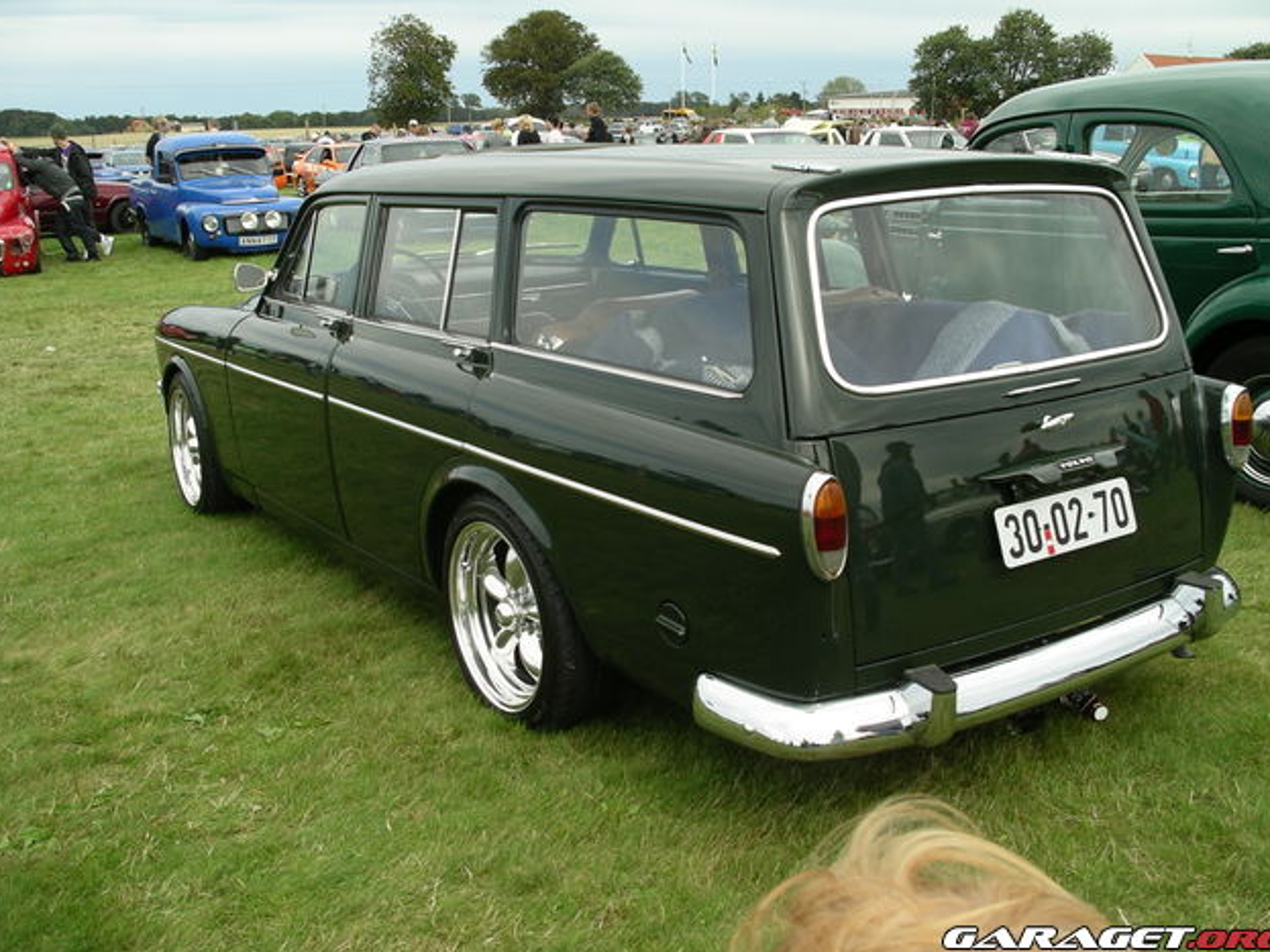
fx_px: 1394
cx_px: 640
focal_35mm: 38
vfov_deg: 37.7
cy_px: 469
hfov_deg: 49.0
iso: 64
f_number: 4.3
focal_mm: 7.8
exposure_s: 1/320
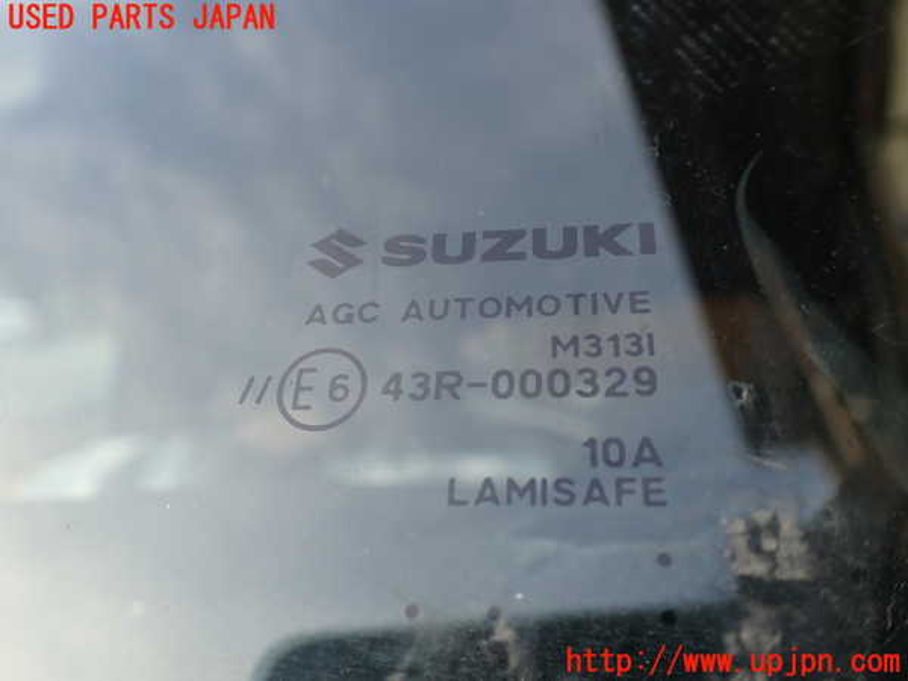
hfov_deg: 60.0
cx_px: 454
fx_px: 787
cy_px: 340
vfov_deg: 46.8
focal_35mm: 30
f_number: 2.3
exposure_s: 1/160
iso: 100
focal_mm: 5.4
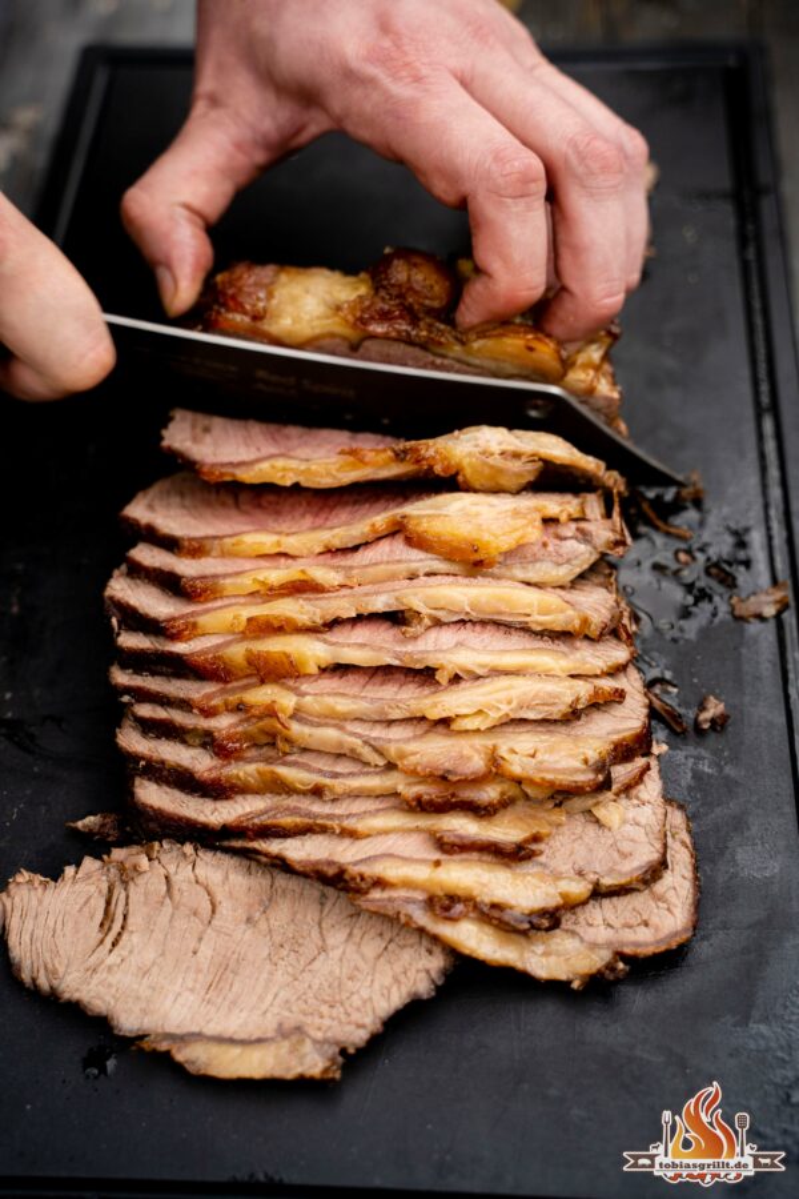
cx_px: 400
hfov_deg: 27.0
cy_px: 600
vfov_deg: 39.6
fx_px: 1664
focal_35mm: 50
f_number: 4
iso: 200
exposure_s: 1/250
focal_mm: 50
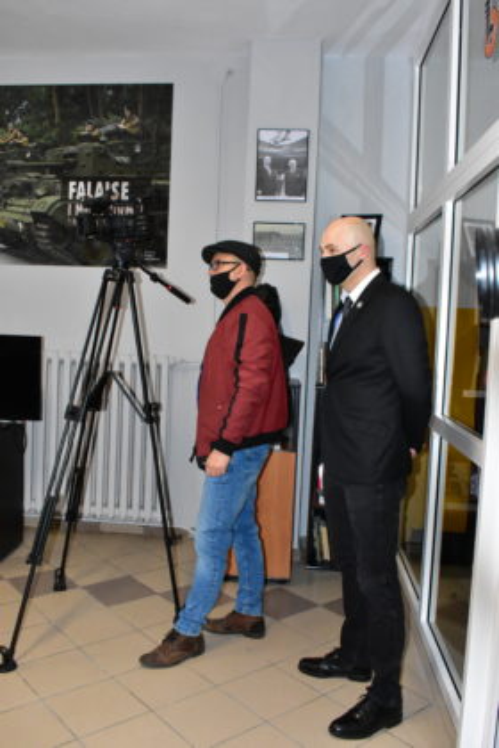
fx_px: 655
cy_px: 374
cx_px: 250
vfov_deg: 59.5
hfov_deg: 41.7
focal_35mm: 32
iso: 5000
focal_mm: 21
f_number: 6.3
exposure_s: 1/320
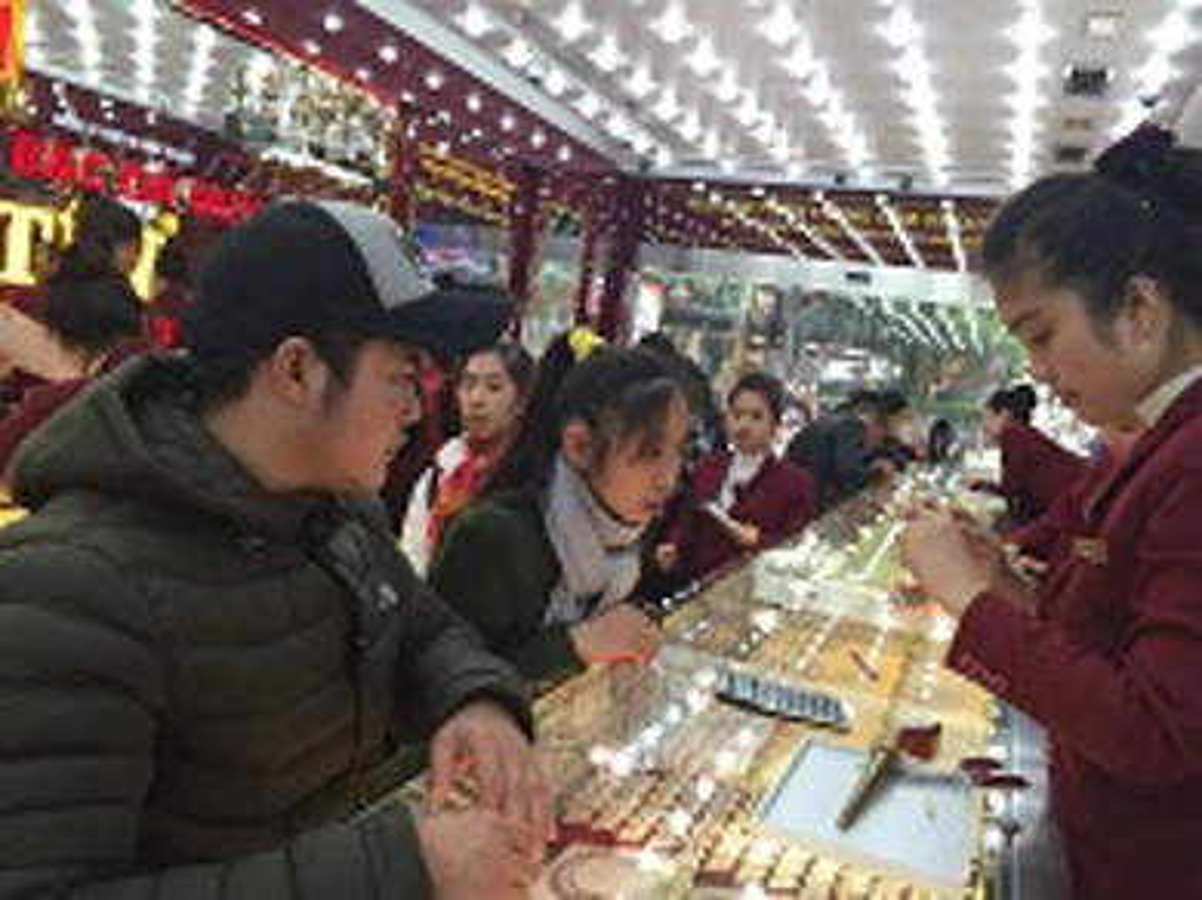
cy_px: 450
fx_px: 1006
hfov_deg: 61.7
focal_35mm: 29
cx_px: 601
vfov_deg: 48.2
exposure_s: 1/120
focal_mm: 4.15
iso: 50
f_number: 2.2
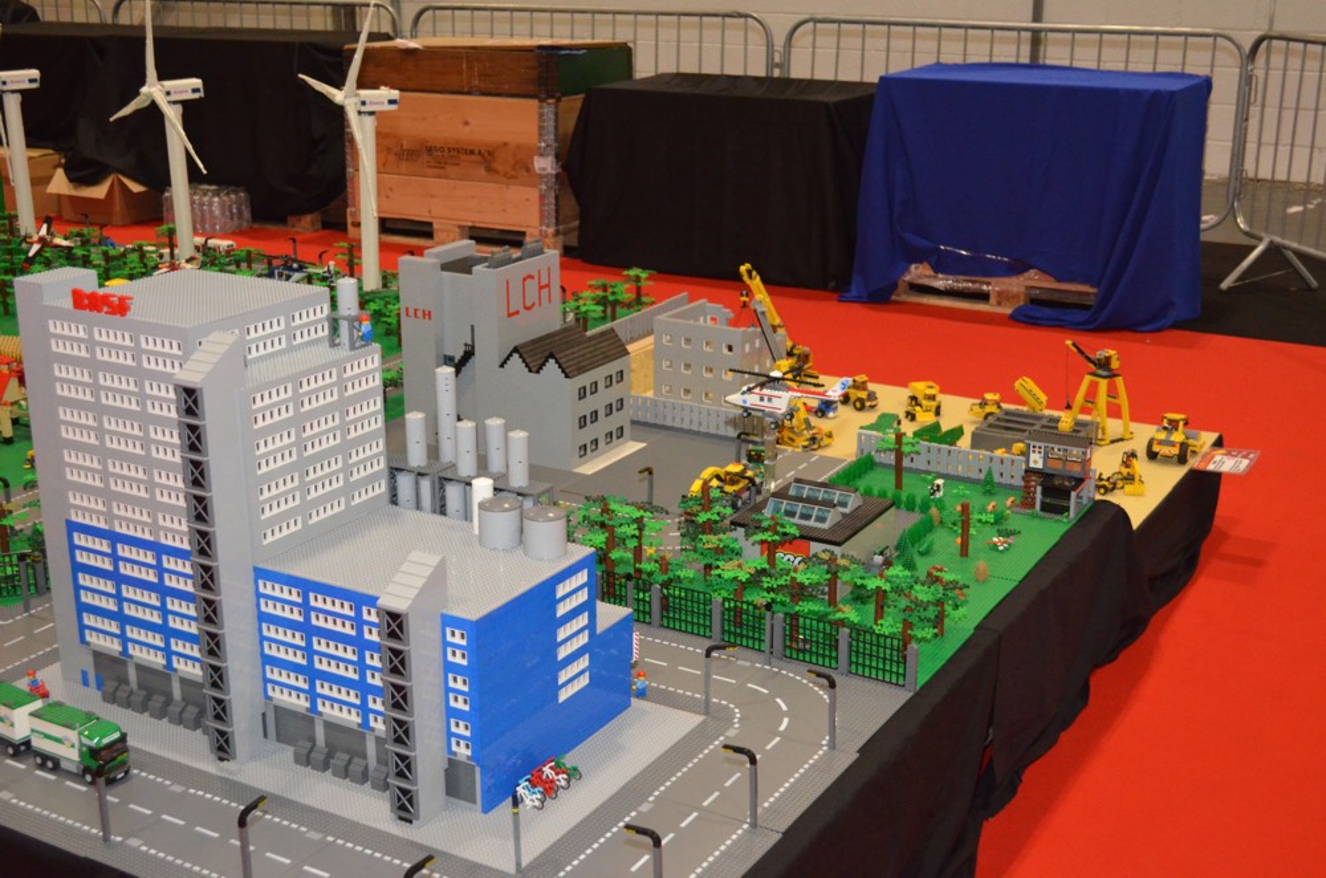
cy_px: 439
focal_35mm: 45
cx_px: 663
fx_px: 1654
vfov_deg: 29.7
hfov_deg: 43.7
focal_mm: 30
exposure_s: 1/60
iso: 3200
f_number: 4.5
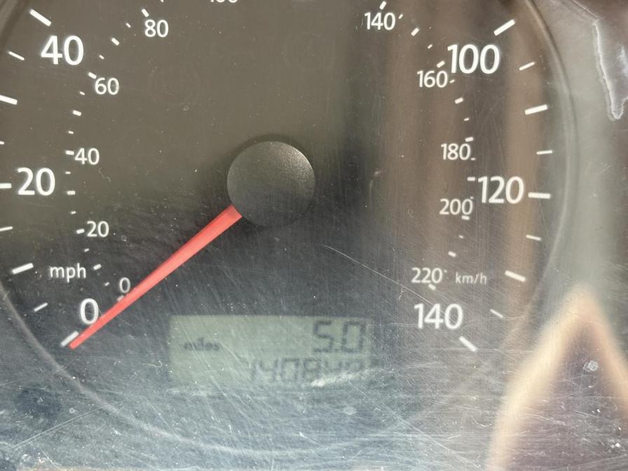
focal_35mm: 52
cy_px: 236
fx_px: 943
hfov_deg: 36.8
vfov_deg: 28.0
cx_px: 314
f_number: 1.6
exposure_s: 1/51
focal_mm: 5.96
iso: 160
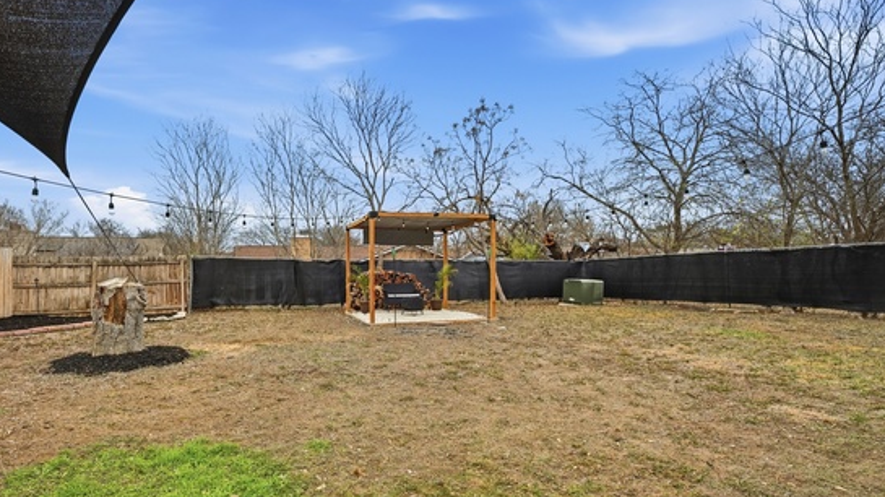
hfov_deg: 98.8
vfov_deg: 66.9
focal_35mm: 16
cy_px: 270
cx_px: 382
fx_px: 375
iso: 250
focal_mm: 9
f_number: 6.3
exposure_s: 1/1600
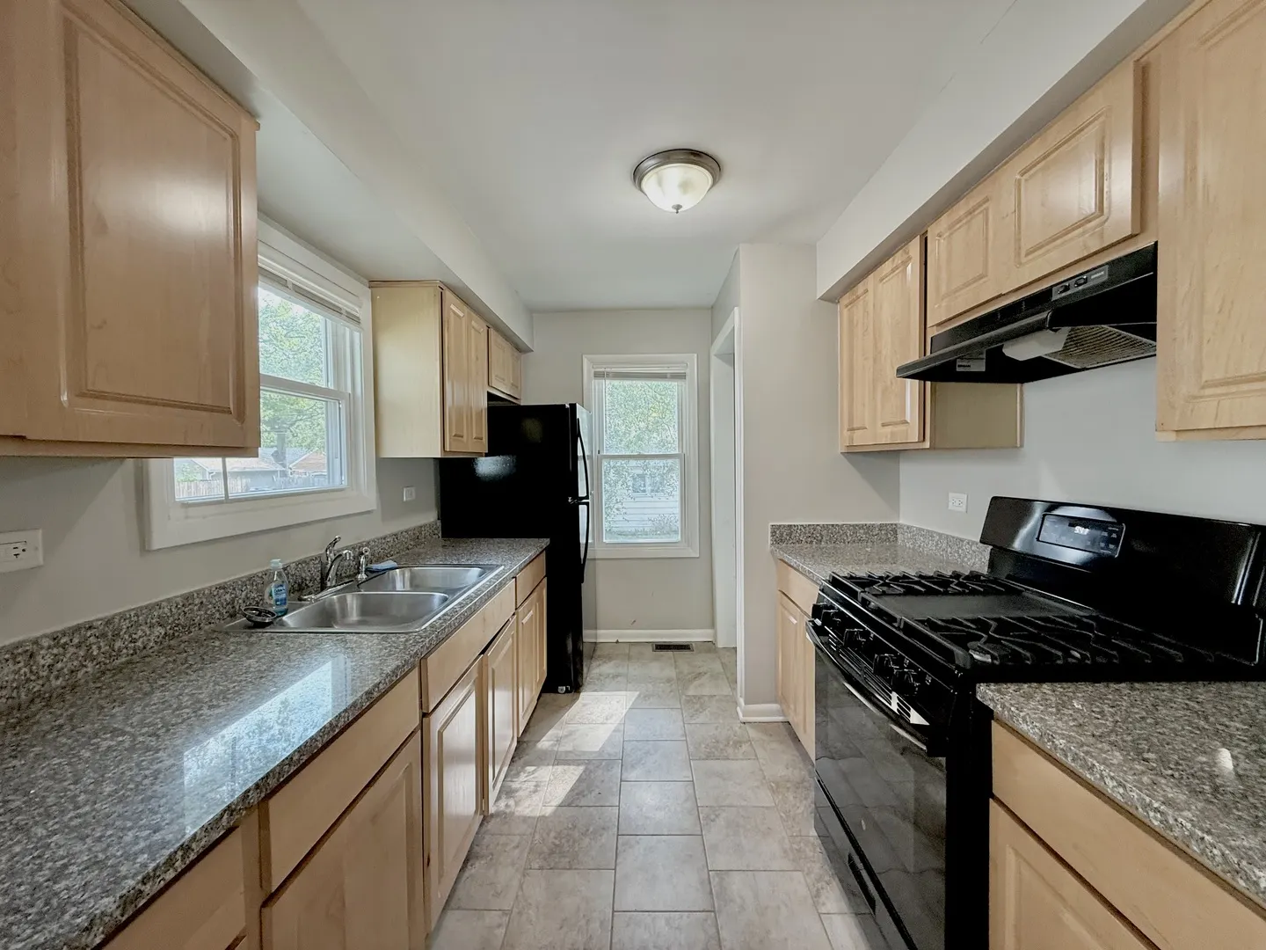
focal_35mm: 14
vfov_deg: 85.7
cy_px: 475
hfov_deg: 102.1
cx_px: 633
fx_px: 512
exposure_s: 1/60
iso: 200
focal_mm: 2.22
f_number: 2.2
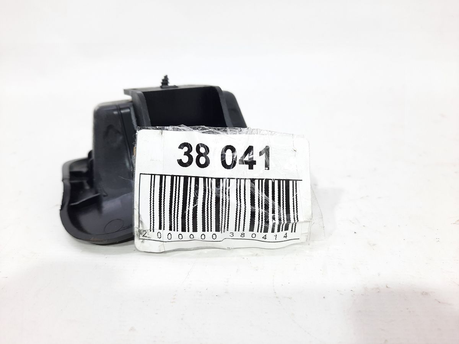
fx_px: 331
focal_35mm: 25
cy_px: 172
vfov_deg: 54.9
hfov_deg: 69.4
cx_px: 230
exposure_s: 1/50
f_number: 2
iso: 80
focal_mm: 4.6
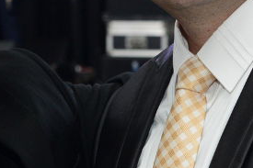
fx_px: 1517
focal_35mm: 216
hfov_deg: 9.5
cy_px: 22
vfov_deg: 6.3
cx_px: 64
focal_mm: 58
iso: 1600
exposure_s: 1/100
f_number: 6.3
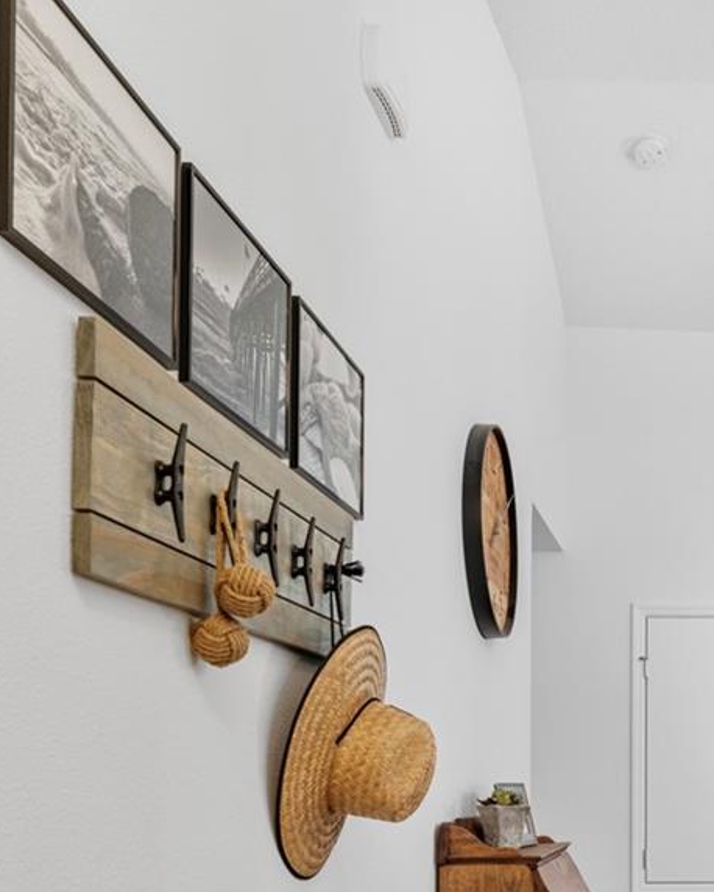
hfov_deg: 31.8
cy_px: 792
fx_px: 1150
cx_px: 716
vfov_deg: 39.5
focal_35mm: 44
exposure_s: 1
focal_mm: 16.6
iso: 250
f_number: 9
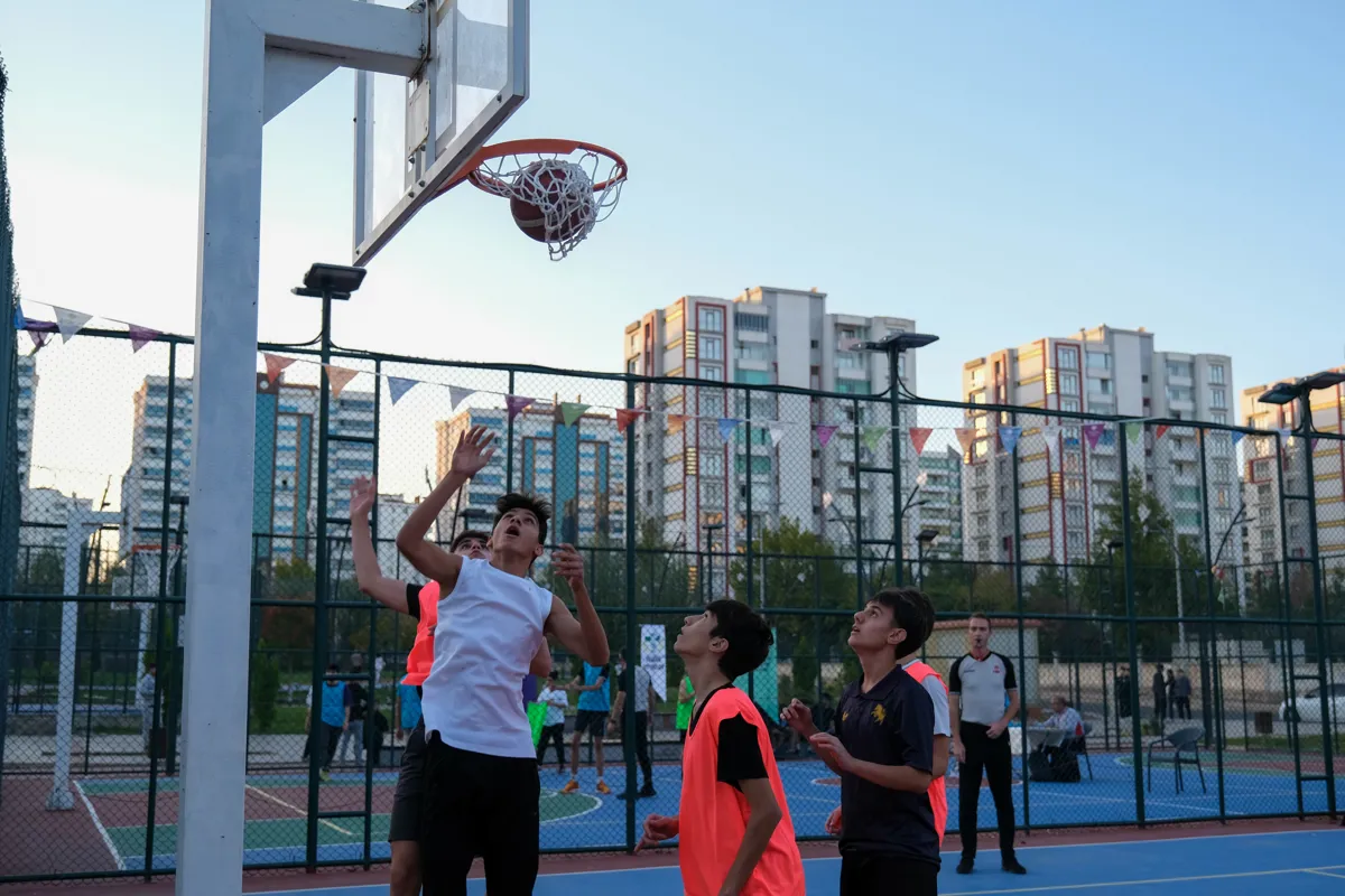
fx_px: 1345
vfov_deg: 36.9
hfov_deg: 53.1
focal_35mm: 36
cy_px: 448
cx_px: 672
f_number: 2.8
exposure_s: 1/500
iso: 320
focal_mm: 24.2
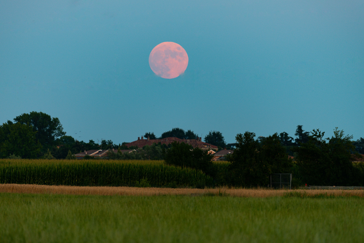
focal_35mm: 436
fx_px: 4410
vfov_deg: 3.2
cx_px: 174
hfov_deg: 4.7
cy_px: 124
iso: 100
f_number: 5.6
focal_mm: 400
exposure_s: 1/25
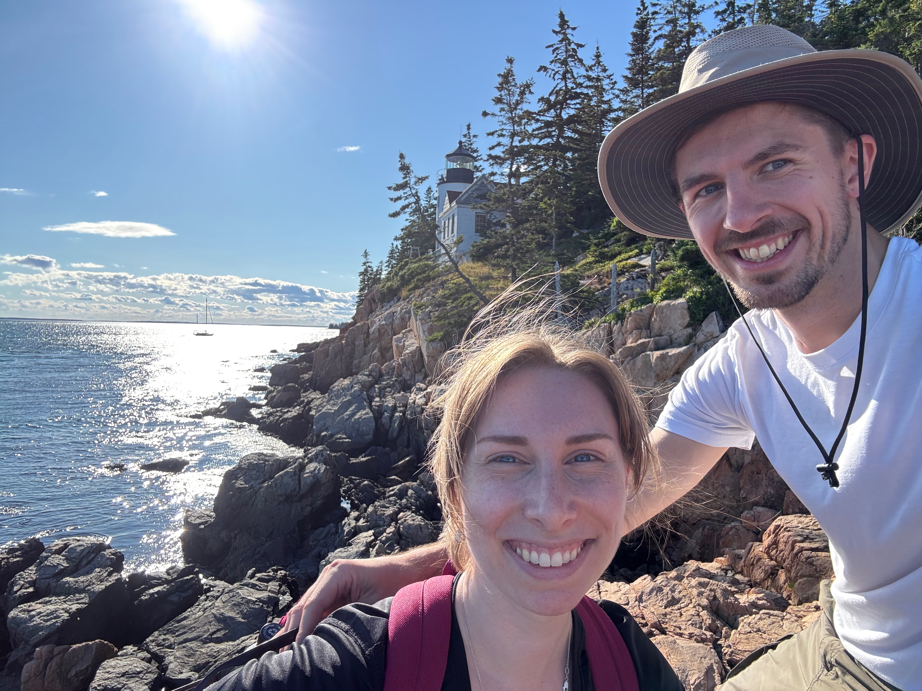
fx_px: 613
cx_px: 461
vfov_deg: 58.9
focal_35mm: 23
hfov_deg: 73.9
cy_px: 346
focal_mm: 2.69
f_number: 1.9
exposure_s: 1/569
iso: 25
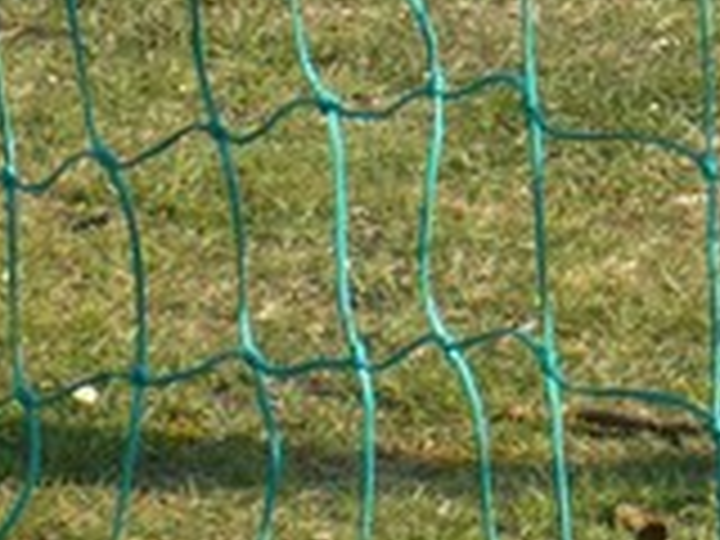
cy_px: -346
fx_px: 10878
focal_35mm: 523
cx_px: 1300
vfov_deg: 2.8
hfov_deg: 3.8
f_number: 4.6
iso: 100
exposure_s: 1/200
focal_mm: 14.8
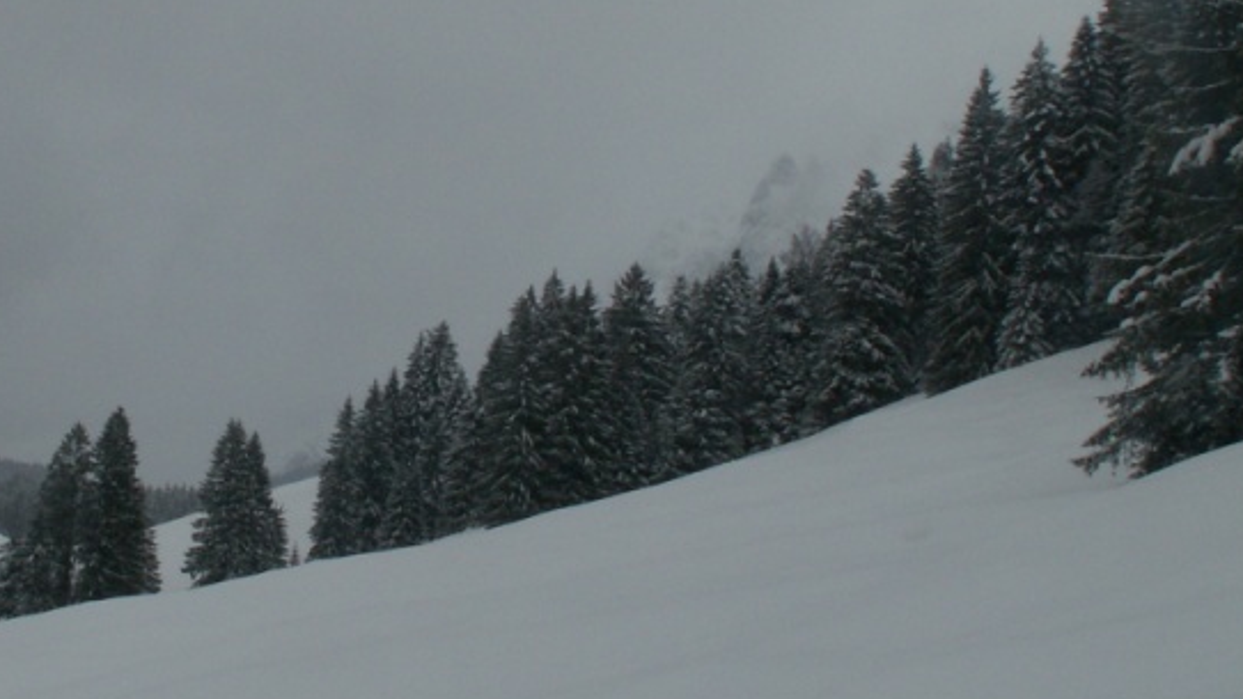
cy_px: 234
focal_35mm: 72
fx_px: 2373
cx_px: 355
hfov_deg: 29.0
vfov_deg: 16.7
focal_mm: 5.86
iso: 50
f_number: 8
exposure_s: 1/160
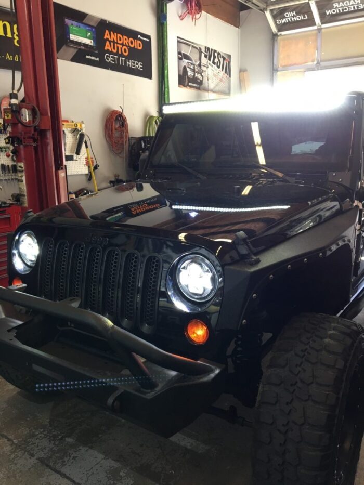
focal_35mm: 29
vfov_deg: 61.7
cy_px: 242
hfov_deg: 48.2
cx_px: 182
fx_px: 407
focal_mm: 4.15
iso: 40
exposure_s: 1/30
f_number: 2.2
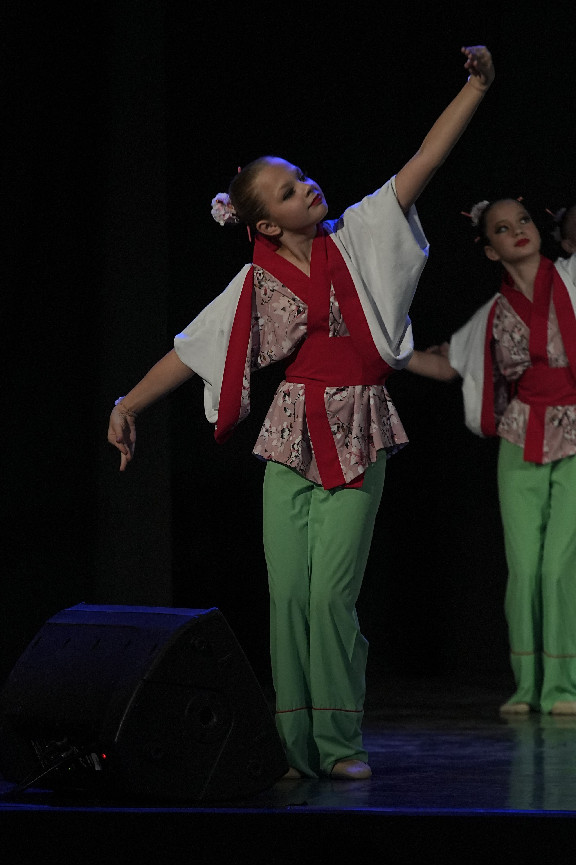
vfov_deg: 6.9
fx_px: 7199
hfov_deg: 4.6
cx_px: 288
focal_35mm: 300
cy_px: 432
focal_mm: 200
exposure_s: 1/400
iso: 2000
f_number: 4
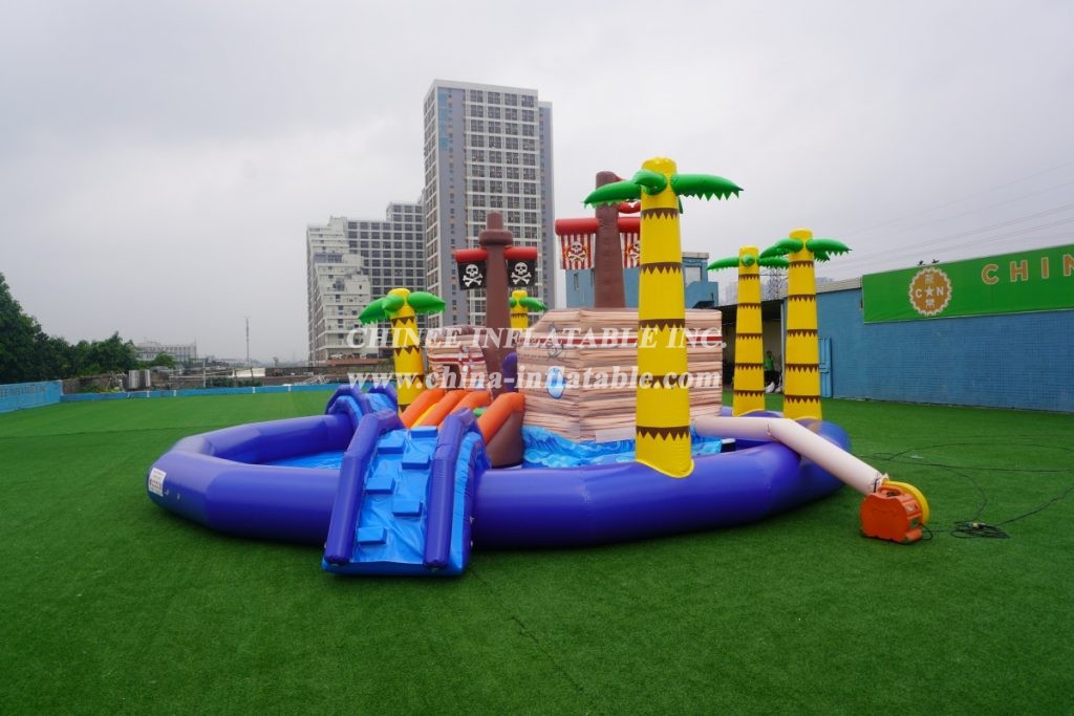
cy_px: 358
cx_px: 537
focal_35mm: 24
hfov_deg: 73.7
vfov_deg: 53.1
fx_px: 716
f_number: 10
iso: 100
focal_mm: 16
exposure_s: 1/160
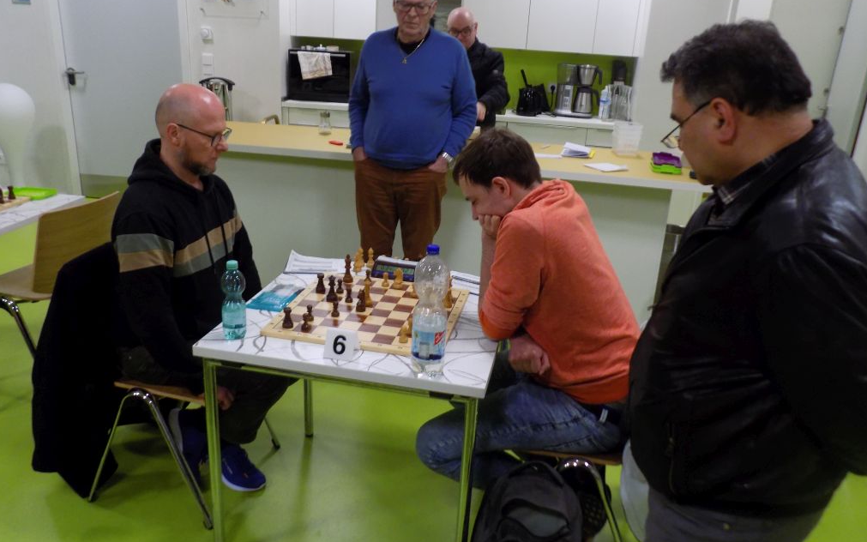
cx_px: 434
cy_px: 276
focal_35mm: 29
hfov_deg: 64.6
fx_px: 685
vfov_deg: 43.2
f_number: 3.2
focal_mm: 4.8
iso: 220
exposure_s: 1/30
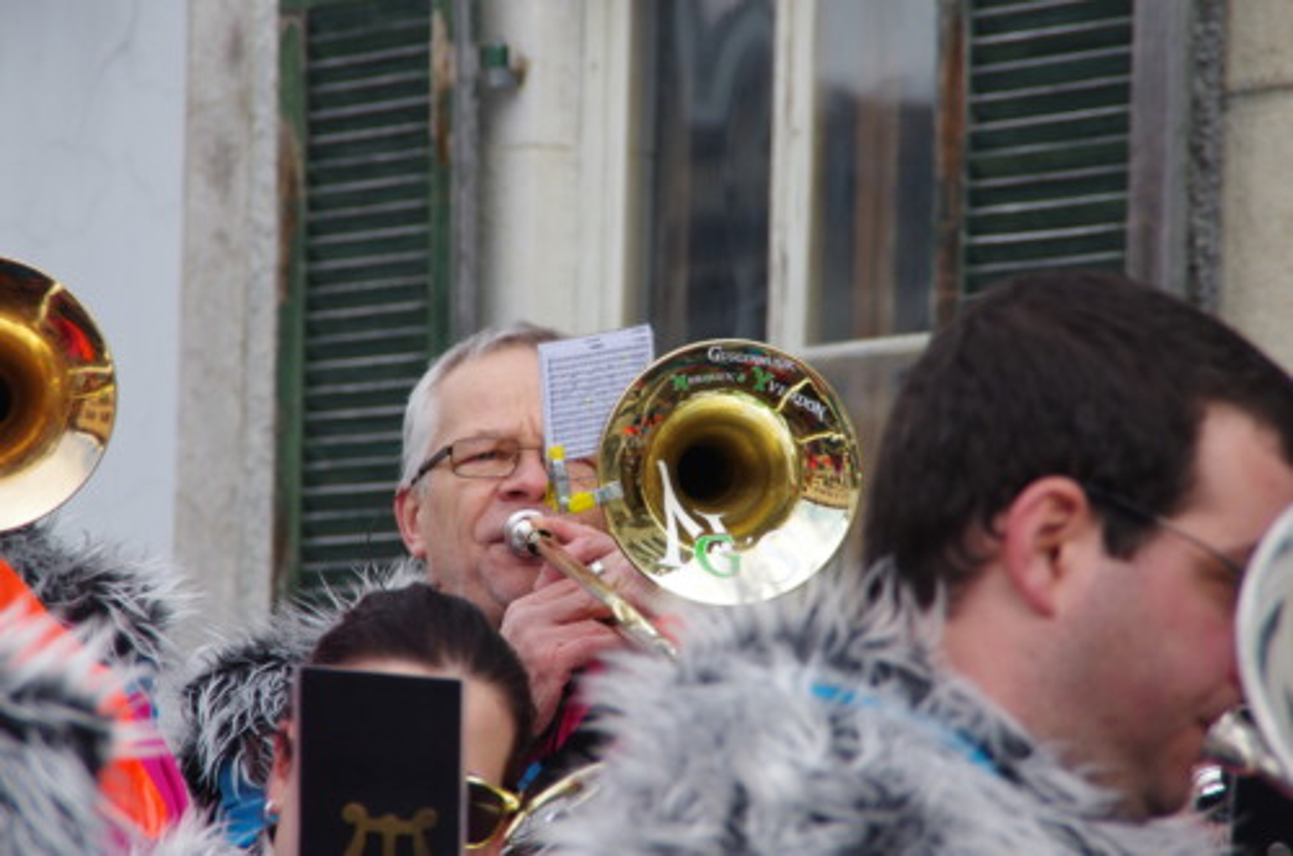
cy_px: 428
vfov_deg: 4.6
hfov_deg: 6.9
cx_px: 646
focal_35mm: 300
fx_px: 10751
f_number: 10
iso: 400
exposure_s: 1/250
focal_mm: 200
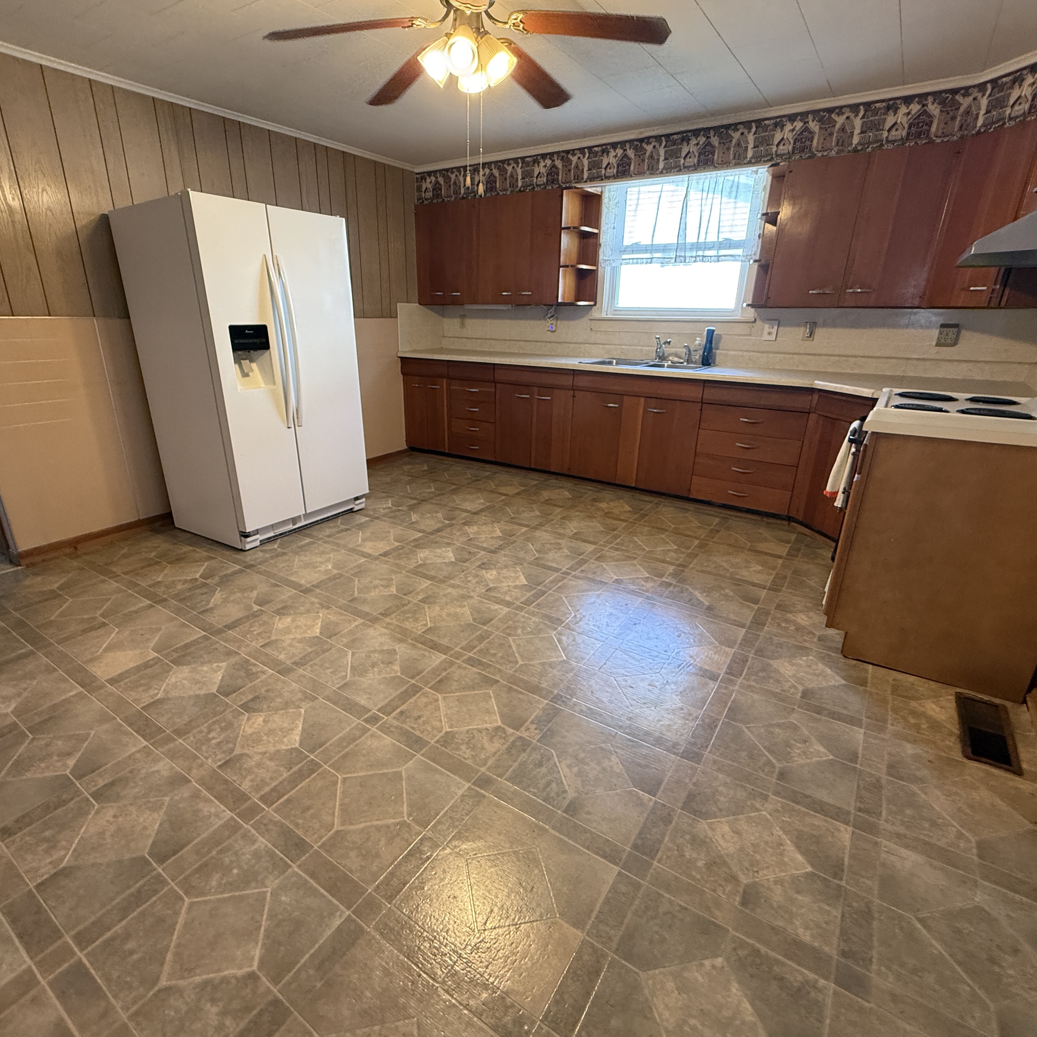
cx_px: 491
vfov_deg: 84.0
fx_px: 576
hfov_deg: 83.9
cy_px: 529
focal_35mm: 17
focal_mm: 2.22
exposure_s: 1/120
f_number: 2.2
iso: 320
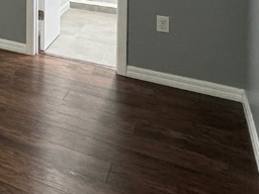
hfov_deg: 24.6
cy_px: -86
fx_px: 419
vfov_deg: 22.2
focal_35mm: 56
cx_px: -150
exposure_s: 1/60
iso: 400
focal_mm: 2.22
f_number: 2.2
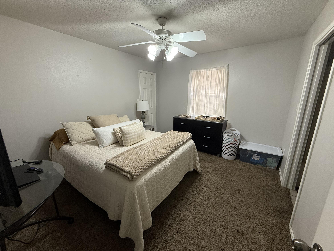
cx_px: 167
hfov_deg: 102.1
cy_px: 126
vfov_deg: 85.7
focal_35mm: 14
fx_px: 135
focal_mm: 2.22
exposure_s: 1/60
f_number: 2.2
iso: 200
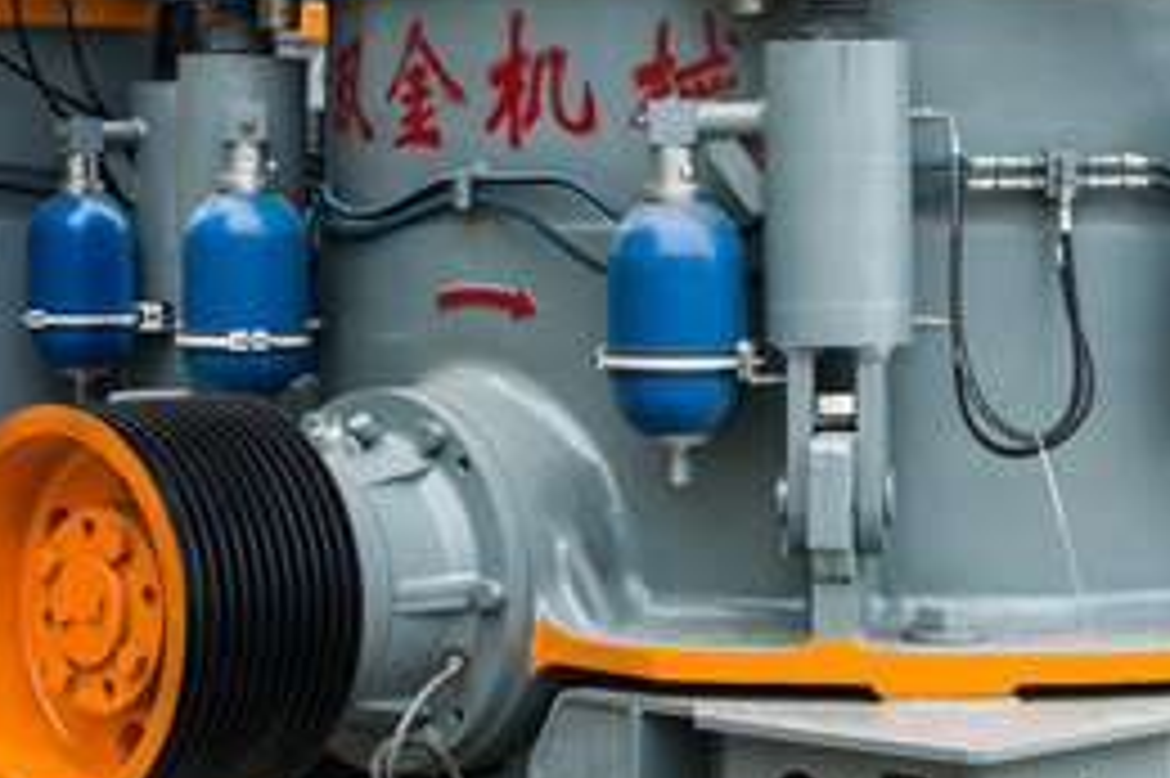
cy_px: 135
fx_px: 3703
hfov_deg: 17.8
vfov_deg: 11.9
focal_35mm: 114
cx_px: 922
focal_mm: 38
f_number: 7.1
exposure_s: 1/200
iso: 400
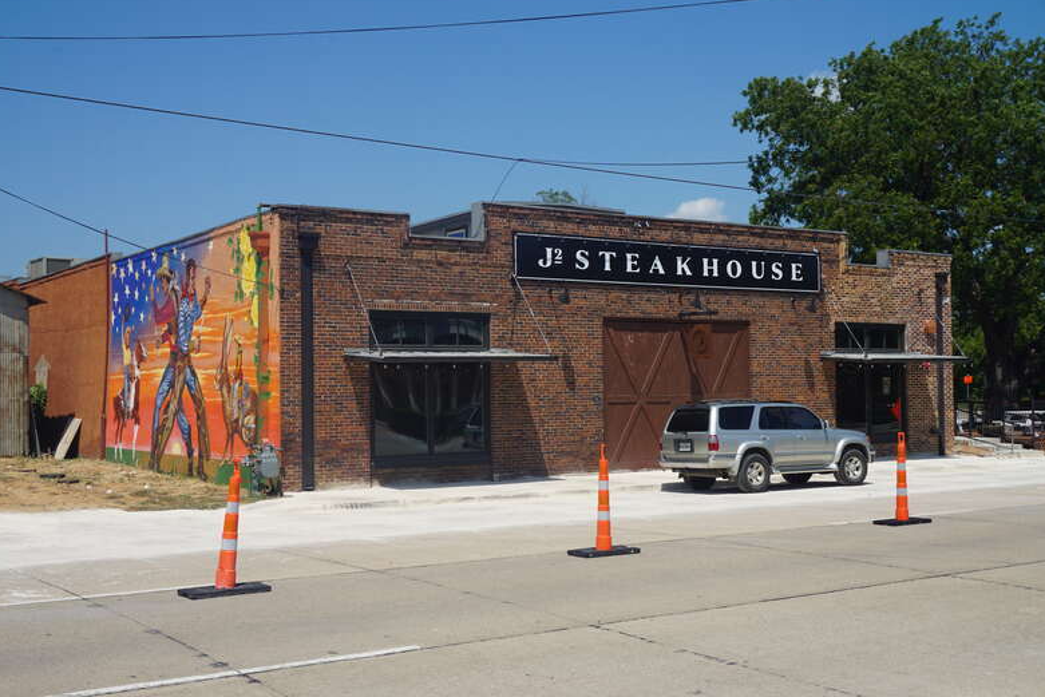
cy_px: 347
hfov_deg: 45.4
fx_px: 1248
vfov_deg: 31.2
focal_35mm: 43
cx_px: 523
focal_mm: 28
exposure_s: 1/200
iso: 100
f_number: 11
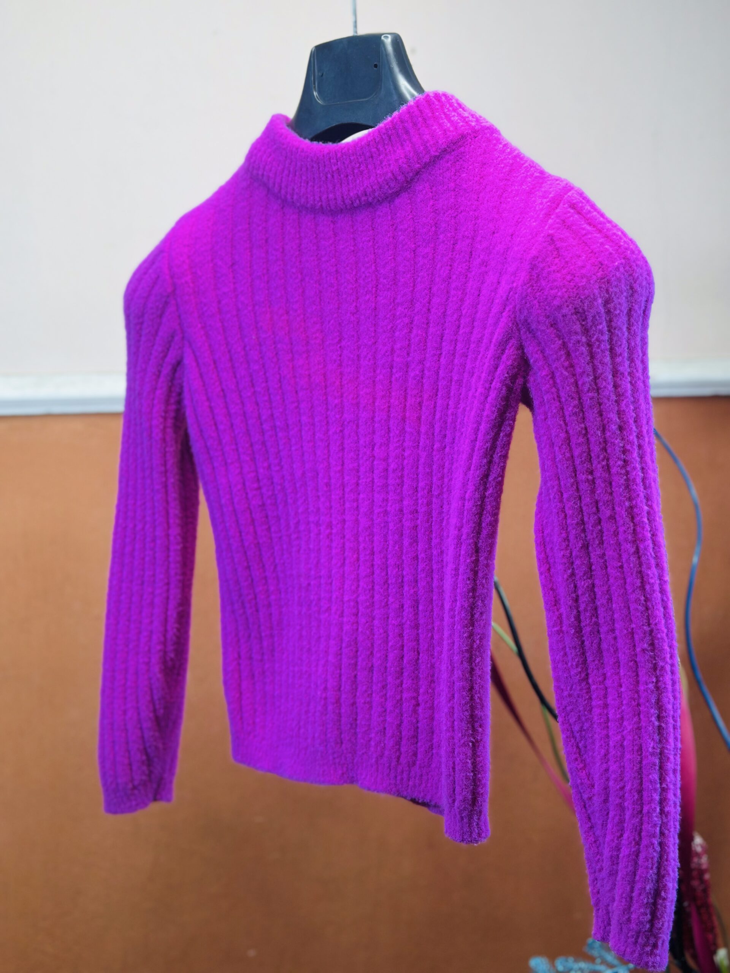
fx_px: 1350
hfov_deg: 30.3
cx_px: 365
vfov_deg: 39.7
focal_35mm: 48
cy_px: 486
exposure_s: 1/100
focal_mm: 6.86
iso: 64
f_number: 1.78
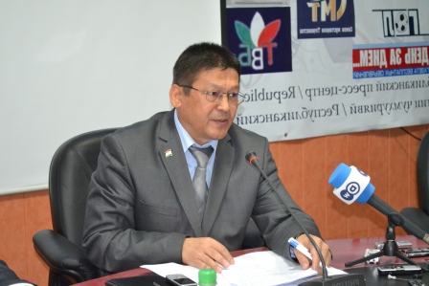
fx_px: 983
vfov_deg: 16.6
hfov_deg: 24.6
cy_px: 143
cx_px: 214
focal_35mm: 82
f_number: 5.6
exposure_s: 1/60
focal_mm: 55
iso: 3200
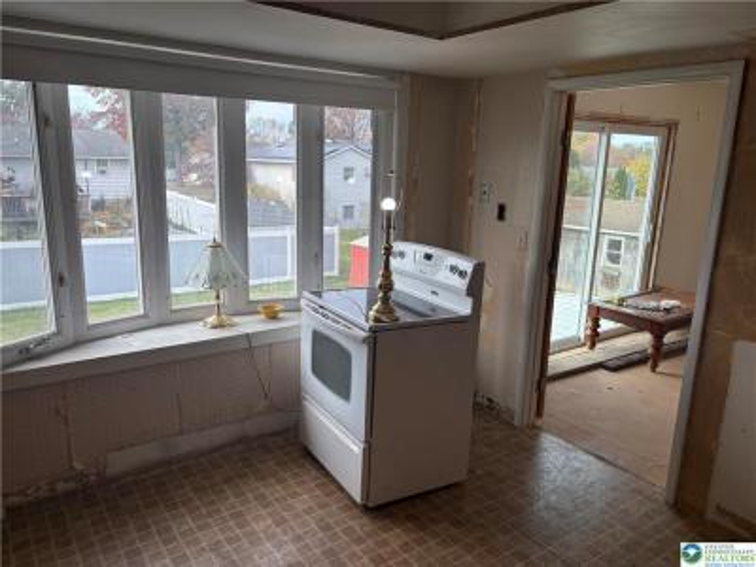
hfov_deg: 67.3
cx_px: 378
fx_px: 568
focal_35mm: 26
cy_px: 284
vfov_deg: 53.1
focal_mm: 5.96
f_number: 1.6
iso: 50
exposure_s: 1/462
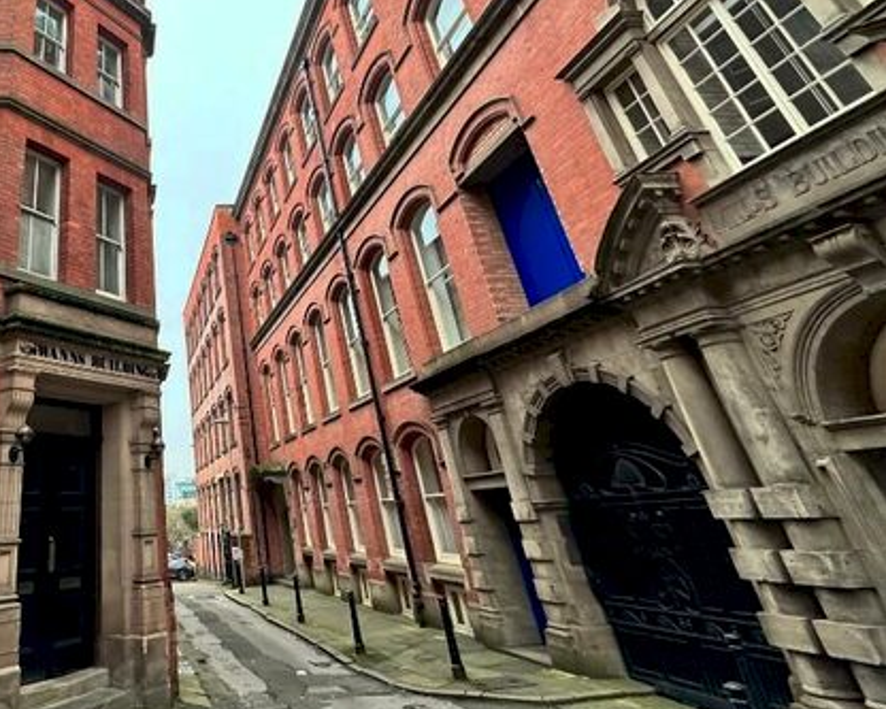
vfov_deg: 58.5
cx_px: 143
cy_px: 199
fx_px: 603
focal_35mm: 23
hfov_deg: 64.2
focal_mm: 2.22
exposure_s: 1/99
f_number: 2.2
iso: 125
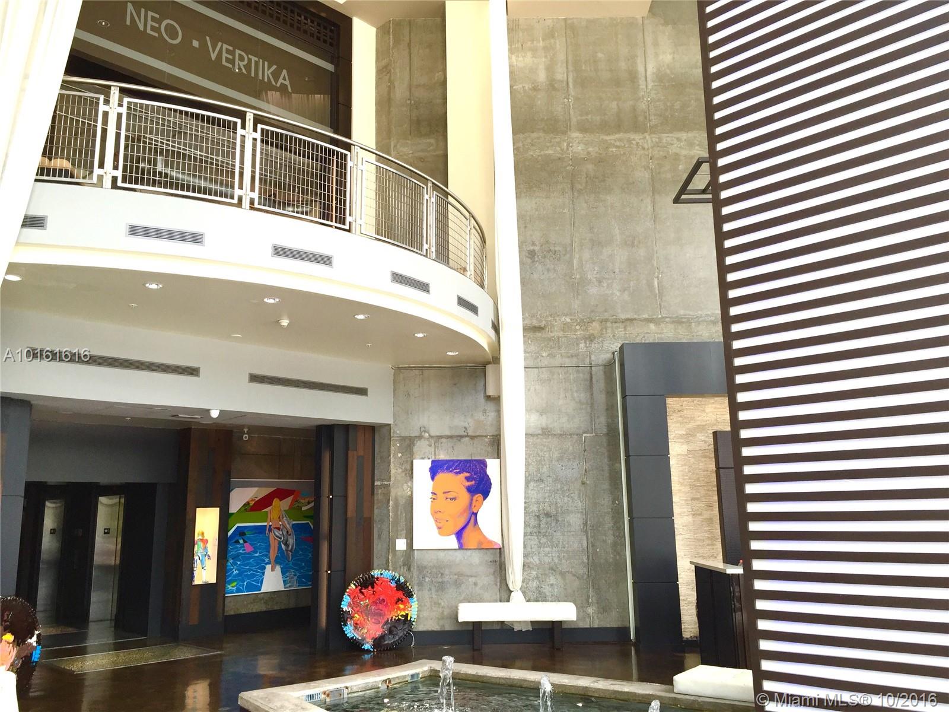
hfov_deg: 61.7
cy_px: 356
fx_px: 795
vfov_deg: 48.2
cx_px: 474
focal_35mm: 29
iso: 40
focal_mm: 4.15
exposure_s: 1/120
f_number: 2.2
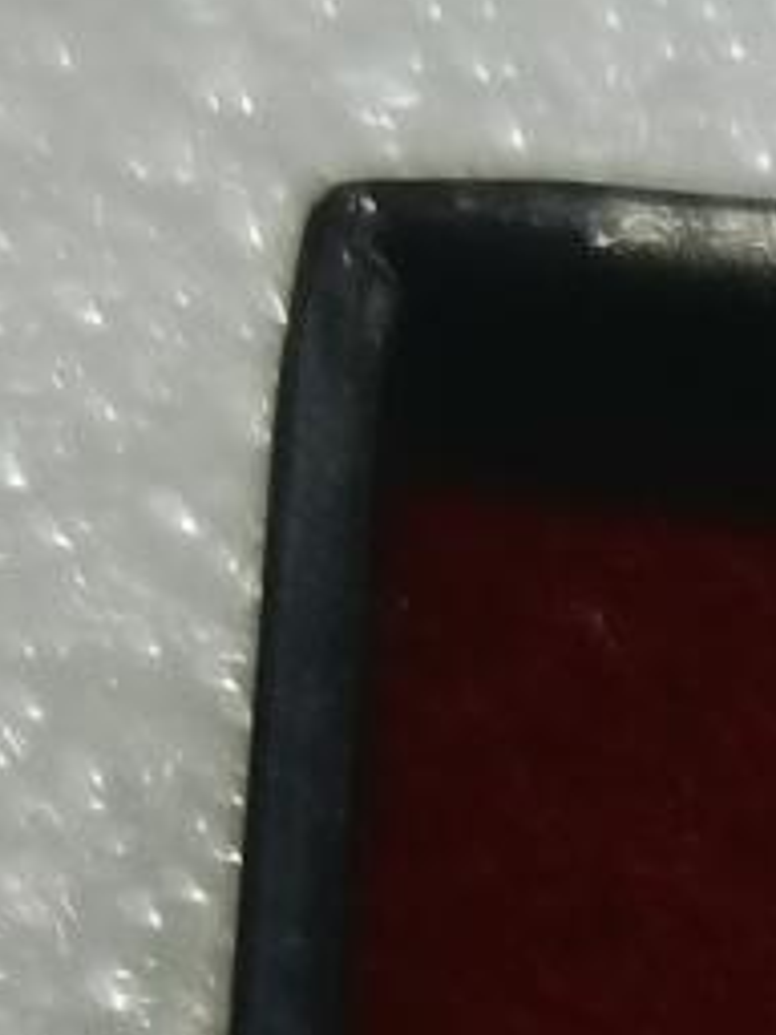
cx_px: 2554
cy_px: 2701
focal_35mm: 323
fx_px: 9654
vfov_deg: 5.8
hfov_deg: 4.4
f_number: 1.9
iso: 50
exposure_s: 1/100
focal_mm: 6.67
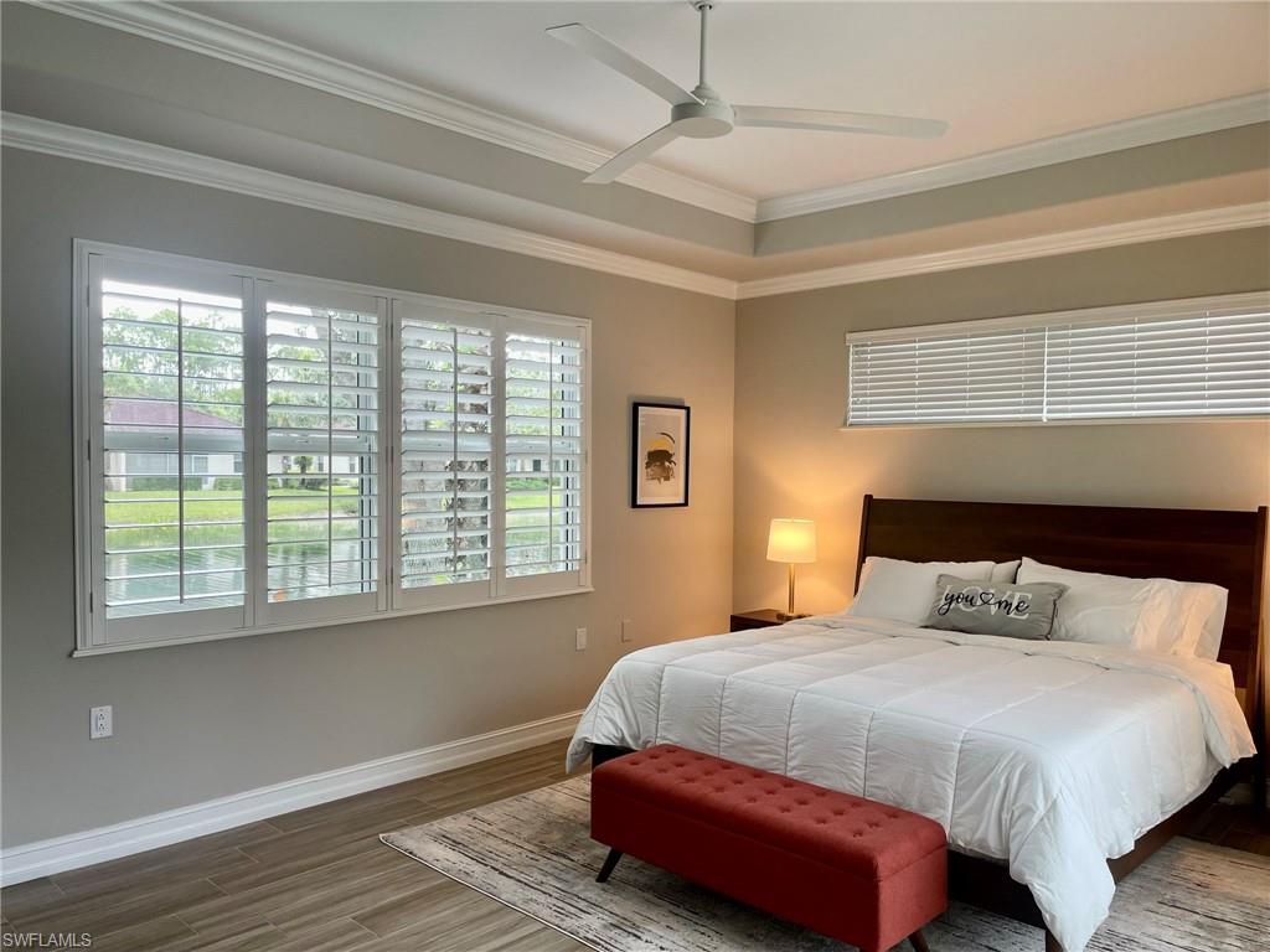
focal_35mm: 26
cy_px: 476
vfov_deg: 53.1
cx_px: 635
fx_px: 954
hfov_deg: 67.3
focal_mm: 5.1
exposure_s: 1/120
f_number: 1.6
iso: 100
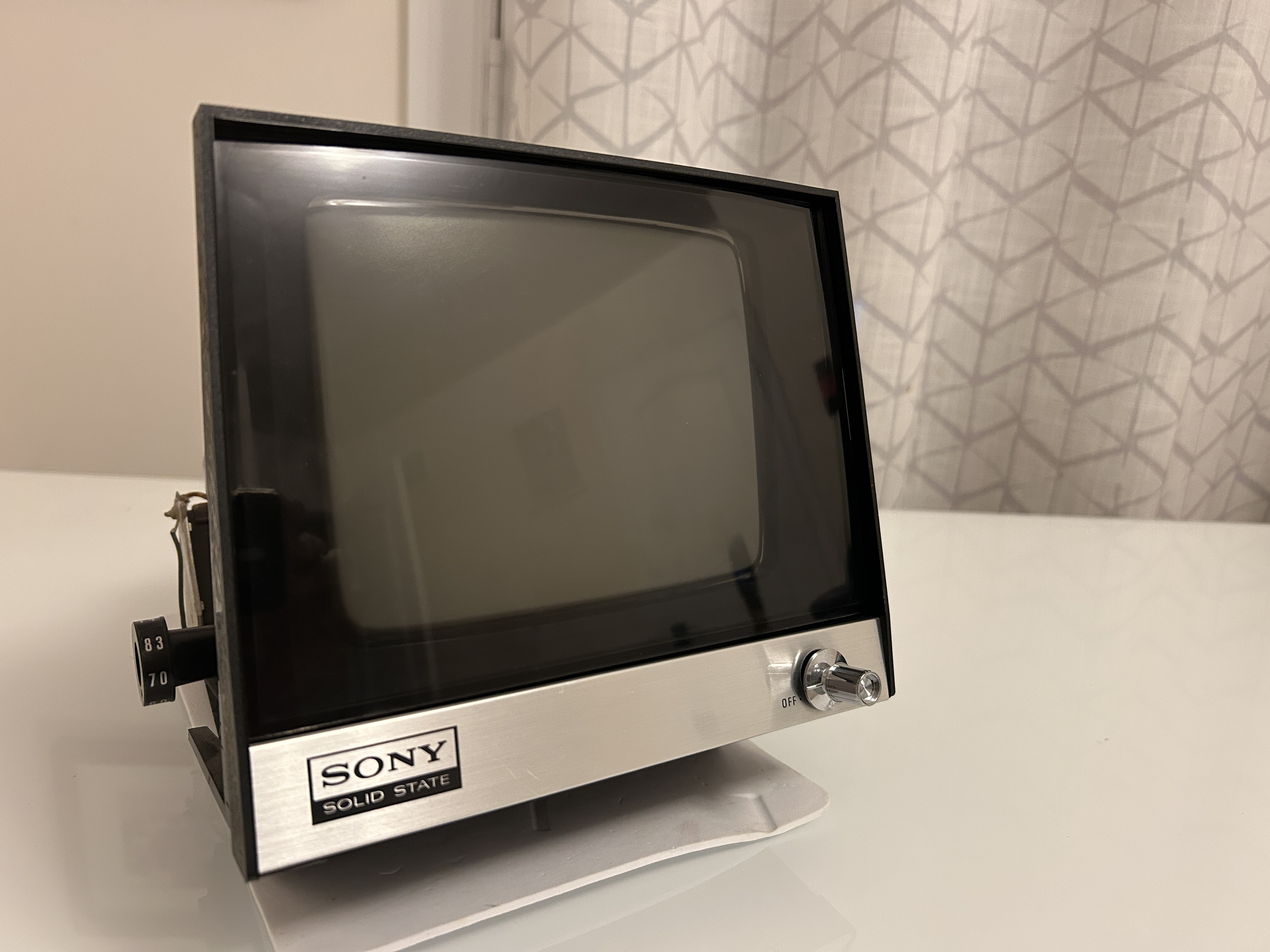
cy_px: 476
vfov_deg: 53.1
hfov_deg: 67.3
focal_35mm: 26
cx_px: 635
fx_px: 954
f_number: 1.5
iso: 320
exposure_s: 1/60
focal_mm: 5.7
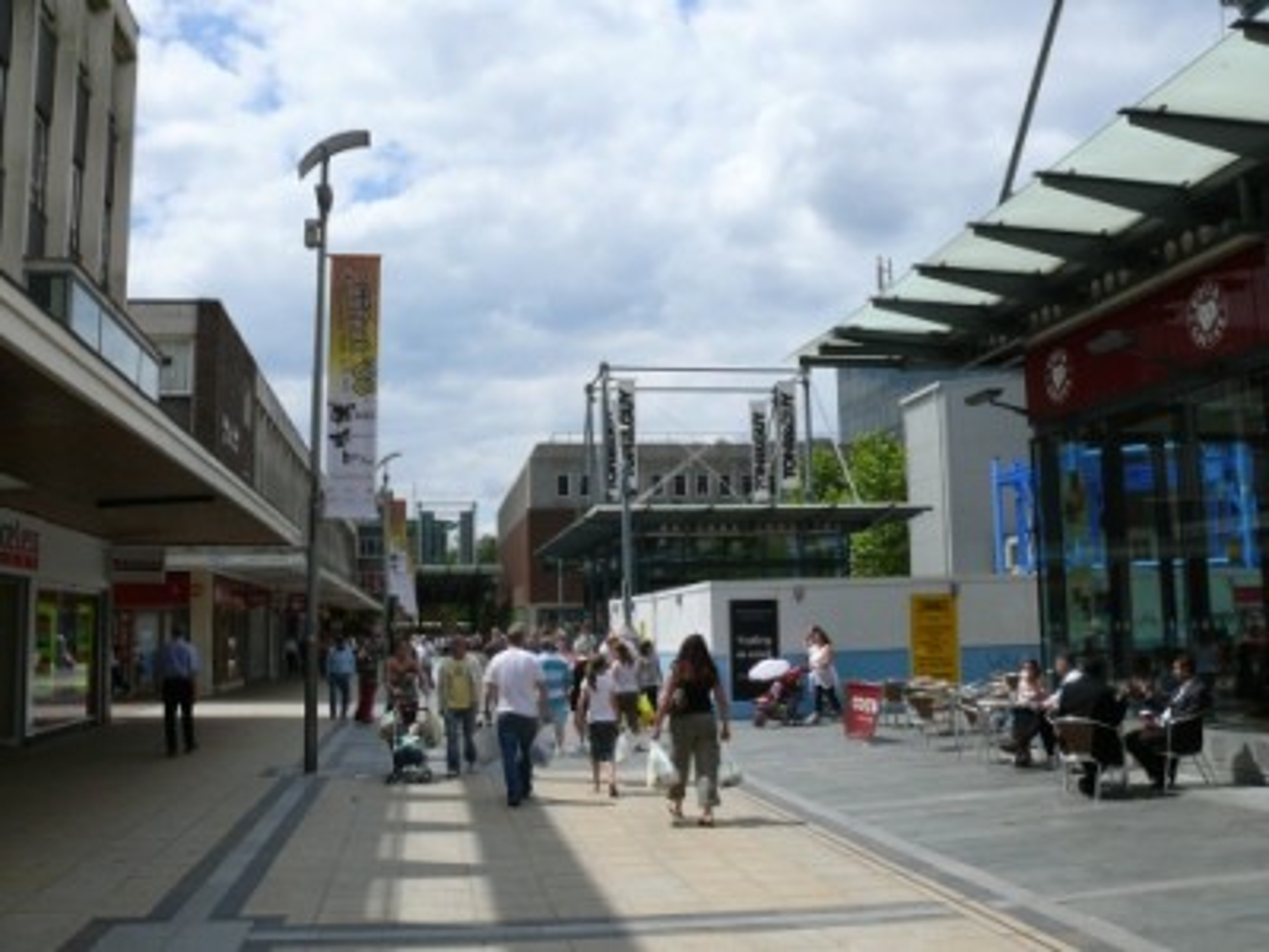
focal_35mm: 35
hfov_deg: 52.6
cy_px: 476
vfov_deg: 40.7
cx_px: 634
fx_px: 1283
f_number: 8
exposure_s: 1/400
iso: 100
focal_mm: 7.4
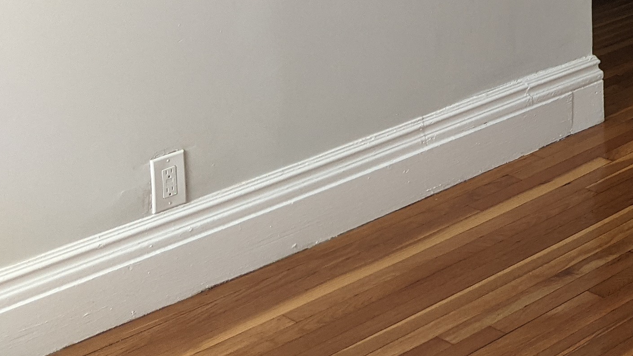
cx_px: 868
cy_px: -305
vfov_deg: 12.9
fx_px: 1410
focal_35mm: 84
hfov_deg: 22.2
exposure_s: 1/132
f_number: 1.8
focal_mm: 4.44
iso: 65
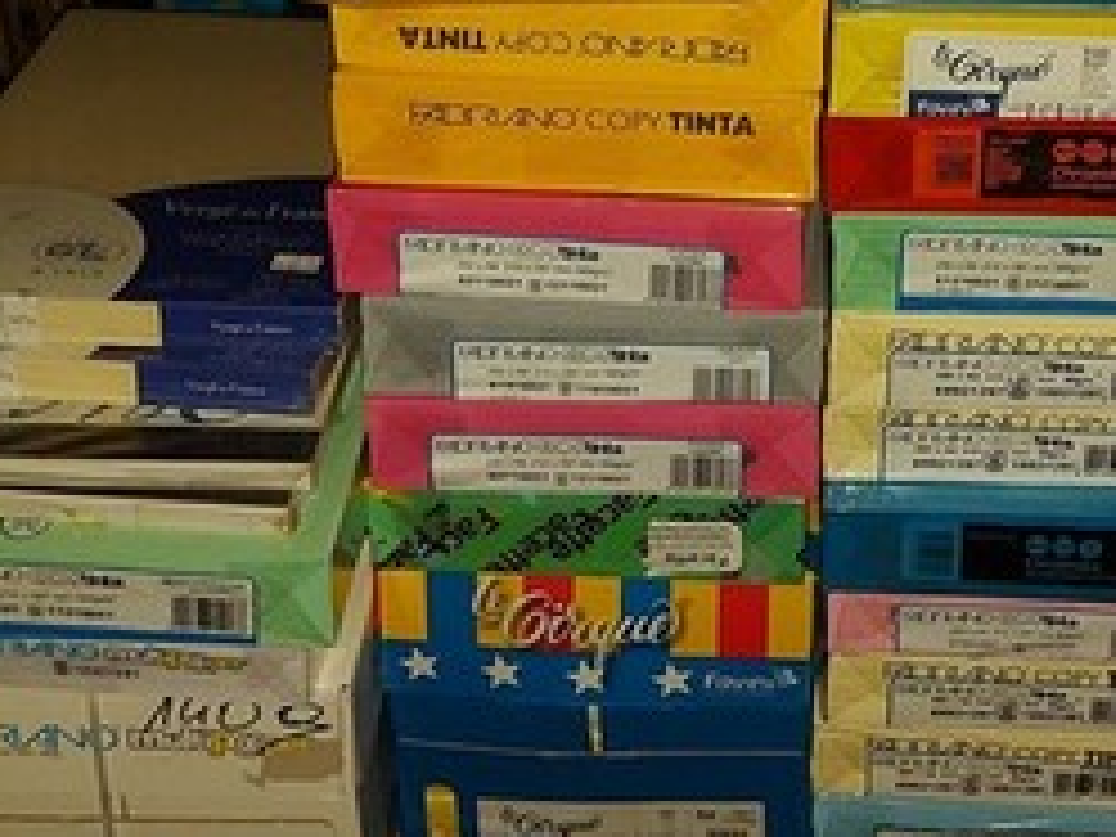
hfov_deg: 32.9
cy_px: 112
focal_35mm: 58
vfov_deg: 24.6
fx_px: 1870
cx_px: 770
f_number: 1.8
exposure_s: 1/50
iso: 200
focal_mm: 5.23
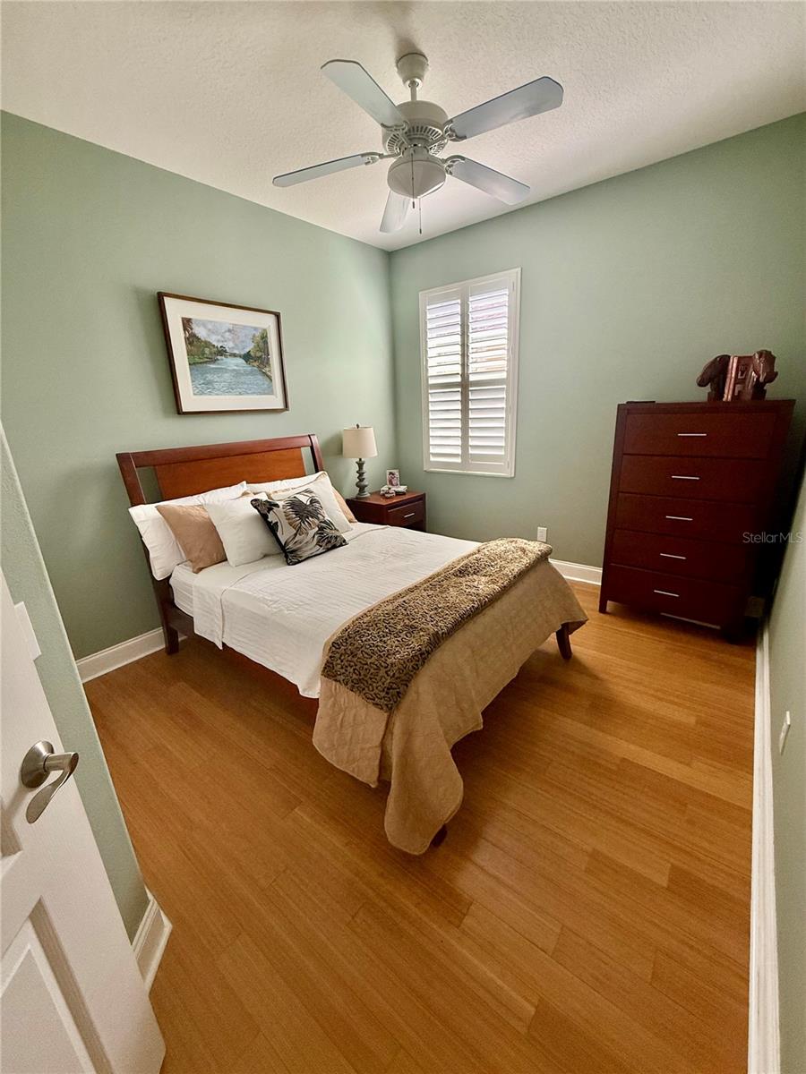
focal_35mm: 14
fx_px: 435
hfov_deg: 85.7
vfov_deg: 102.1
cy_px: 537
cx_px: 403
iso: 200
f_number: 2.2
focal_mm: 2.22
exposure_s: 1/99
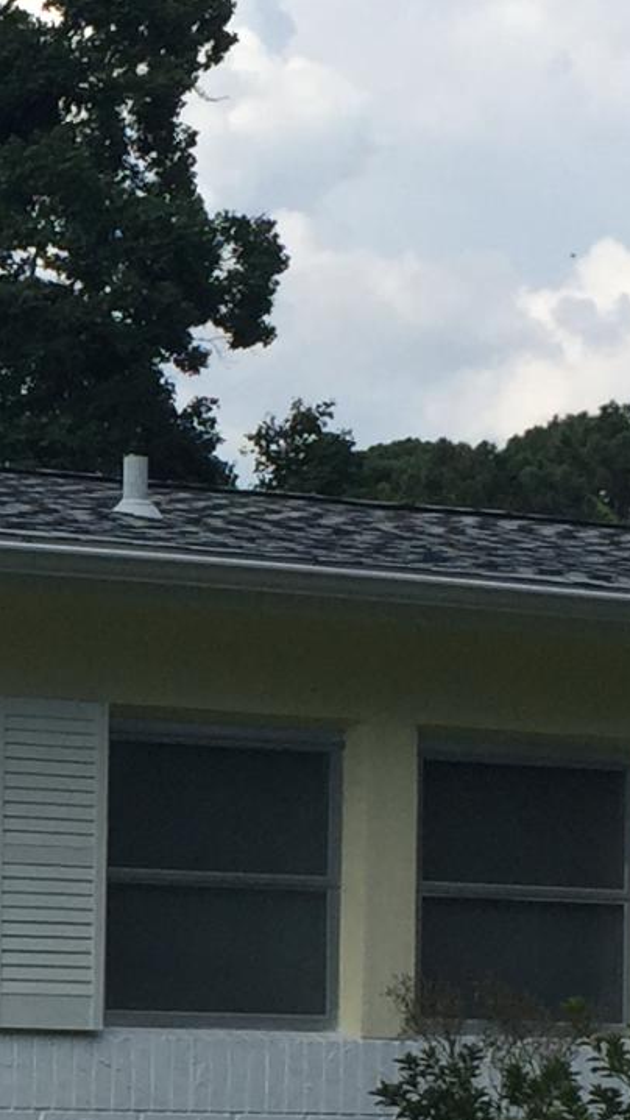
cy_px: 902
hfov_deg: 8.9
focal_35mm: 132
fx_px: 3919
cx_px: -407
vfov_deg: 16.1
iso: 32
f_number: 2.2
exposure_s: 1/1647
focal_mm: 4.15
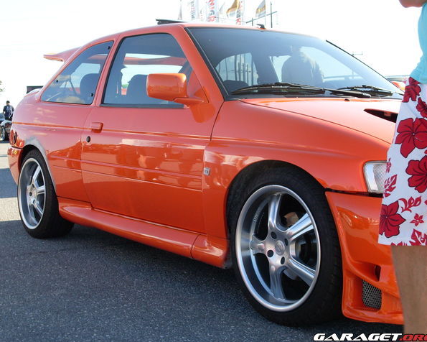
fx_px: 796
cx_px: 207
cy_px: 172
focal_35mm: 63
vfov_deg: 24.2
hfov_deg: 30.0
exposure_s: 1/250
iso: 80
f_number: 3.4
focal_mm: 9.9
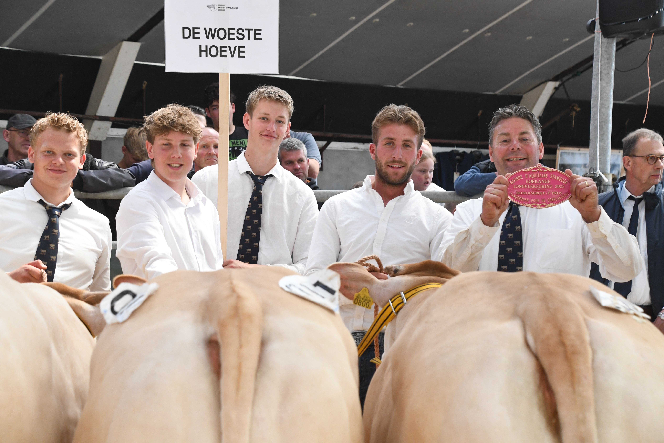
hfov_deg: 26.0
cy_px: 222
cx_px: 332
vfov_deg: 17.5
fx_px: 1439
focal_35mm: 78
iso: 1600
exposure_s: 1/320
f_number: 5.6
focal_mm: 52
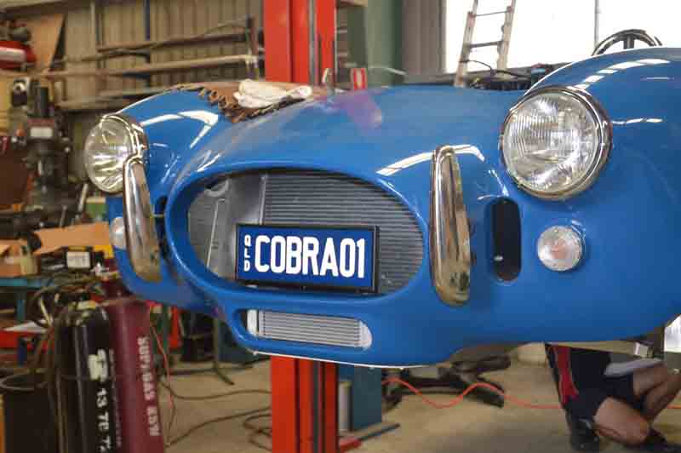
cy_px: 226
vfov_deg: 26.4
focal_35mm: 51
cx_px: 340
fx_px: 964
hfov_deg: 38.9
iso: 400
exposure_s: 1/80
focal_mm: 34
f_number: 4.2
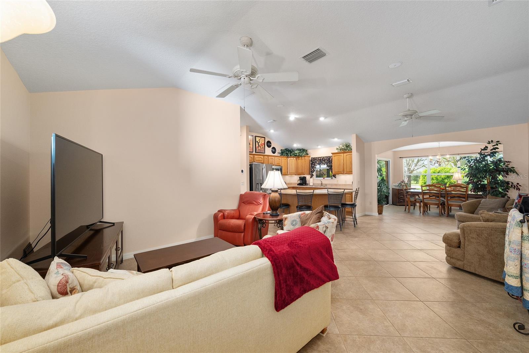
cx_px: 264
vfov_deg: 81.2
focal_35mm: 14
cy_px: 176
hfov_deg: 104.3
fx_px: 206
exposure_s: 1/8
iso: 500
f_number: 8
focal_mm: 14
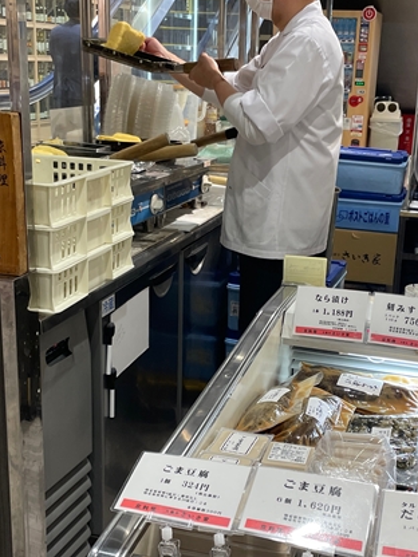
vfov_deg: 38.1
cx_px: 230
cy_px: 313
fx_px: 805
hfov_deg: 29.1
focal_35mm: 50
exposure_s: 1/120
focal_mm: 4.2
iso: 125
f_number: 1.6
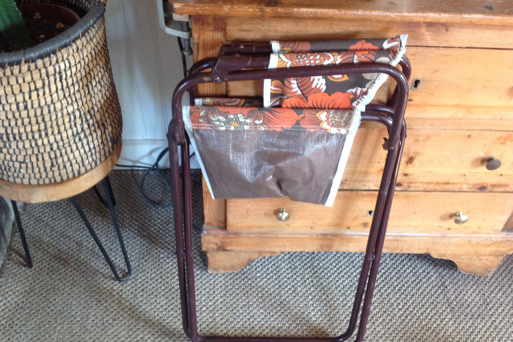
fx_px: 527
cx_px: 260
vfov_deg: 35.9
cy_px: 189
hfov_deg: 51.9
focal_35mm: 37
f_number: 2.4
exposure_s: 1/15
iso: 160
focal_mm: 4.28
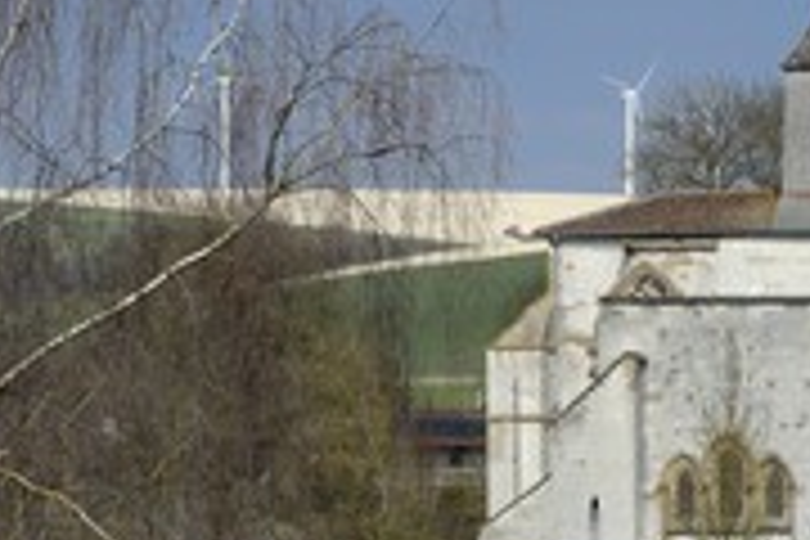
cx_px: 572
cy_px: 297
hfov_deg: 8.4
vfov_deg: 5.6
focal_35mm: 245
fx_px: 5512
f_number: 16
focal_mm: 105
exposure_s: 1/200
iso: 200
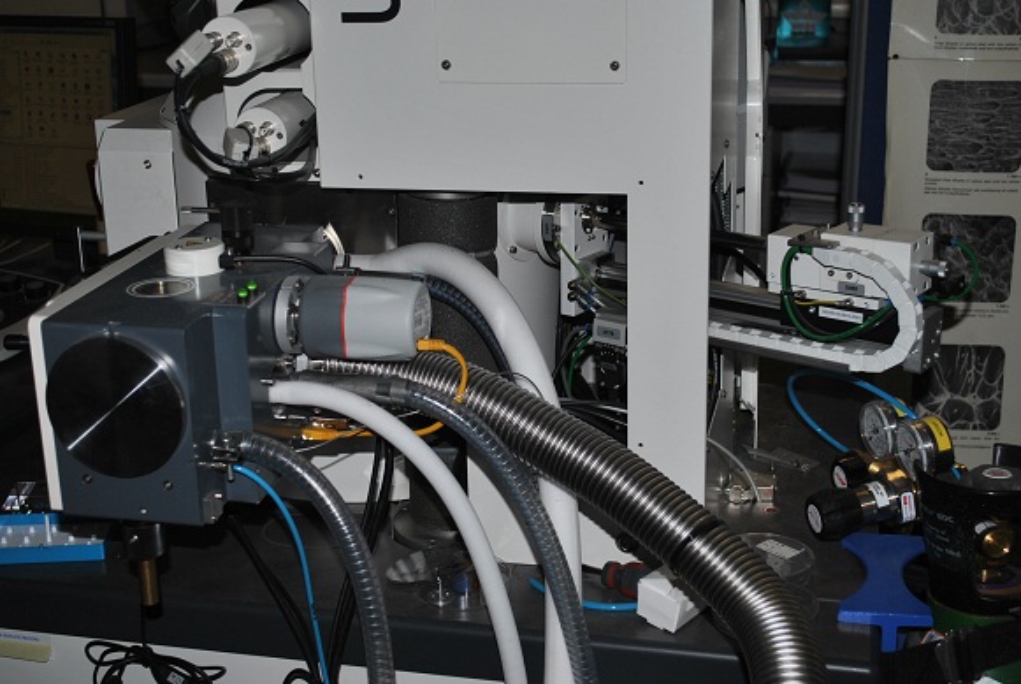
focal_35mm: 51
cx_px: 510
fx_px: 1448
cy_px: 342
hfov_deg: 38.8
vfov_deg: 26.6
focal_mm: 34
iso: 100
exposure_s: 1/125
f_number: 5
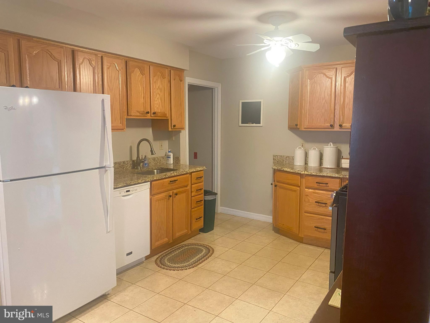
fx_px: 323
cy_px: 162
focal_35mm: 26
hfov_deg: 67.3
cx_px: 215
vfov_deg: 53.1
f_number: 1.8
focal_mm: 4.25
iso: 320
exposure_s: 1/60
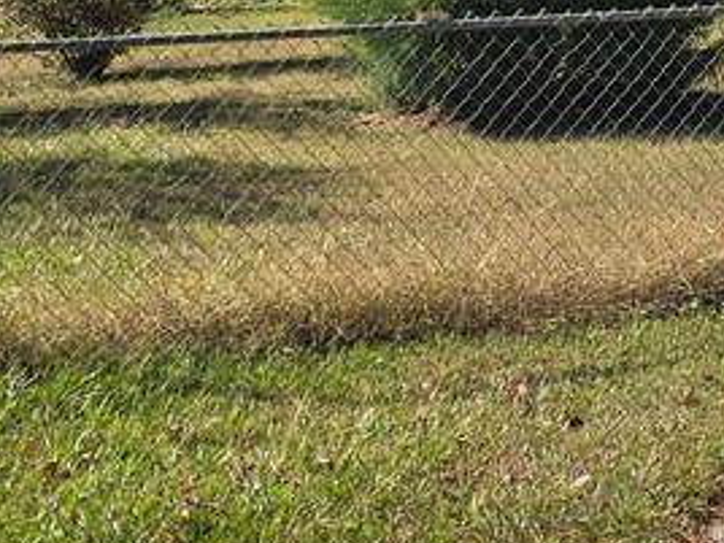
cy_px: -154
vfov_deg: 16.0
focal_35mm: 88
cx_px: 689
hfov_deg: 21.6
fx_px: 1841
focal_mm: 6.3
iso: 12
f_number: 1.7
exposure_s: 1/518
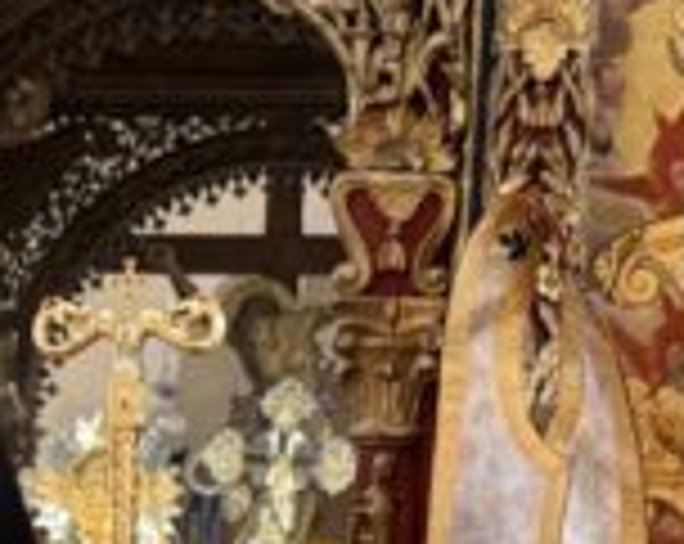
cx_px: 81
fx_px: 2344
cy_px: 856
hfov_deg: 16.4
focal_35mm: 116
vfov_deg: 12.5
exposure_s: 1/60
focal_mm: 6.76
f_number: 1.78
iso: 320
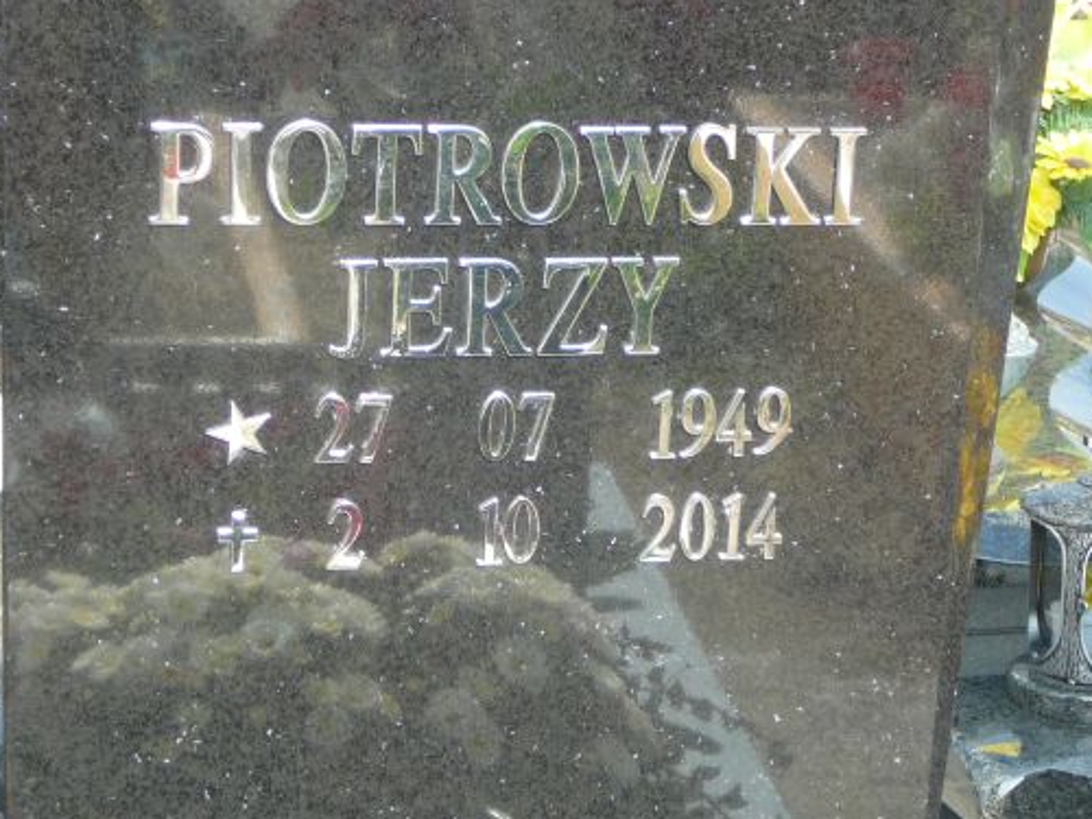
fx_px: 3312
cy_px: 413
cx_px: 476
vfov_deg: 14.1
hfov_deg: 18.7
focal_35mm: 105
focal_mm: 12.2
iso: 80
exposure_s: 1/200
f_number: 3.8
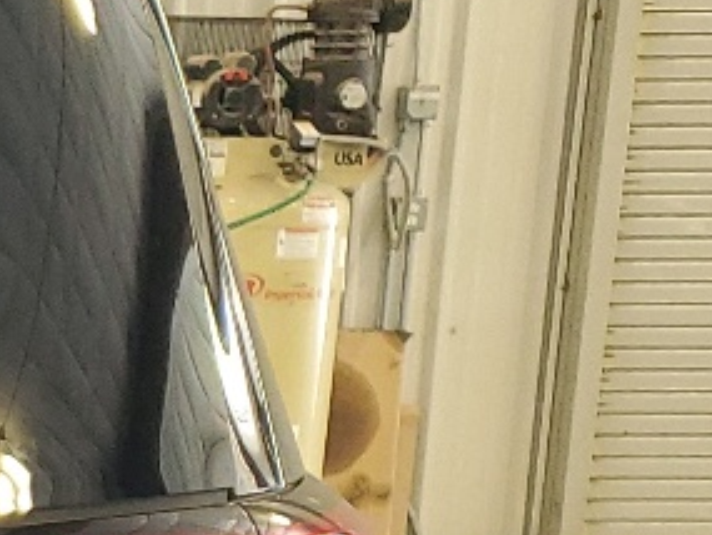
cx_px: -1074
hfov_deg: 11.1
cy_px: 862
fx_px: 3004
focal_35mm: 146
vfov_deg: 9.8
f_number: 1.5
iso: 180
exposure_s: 1/60.2
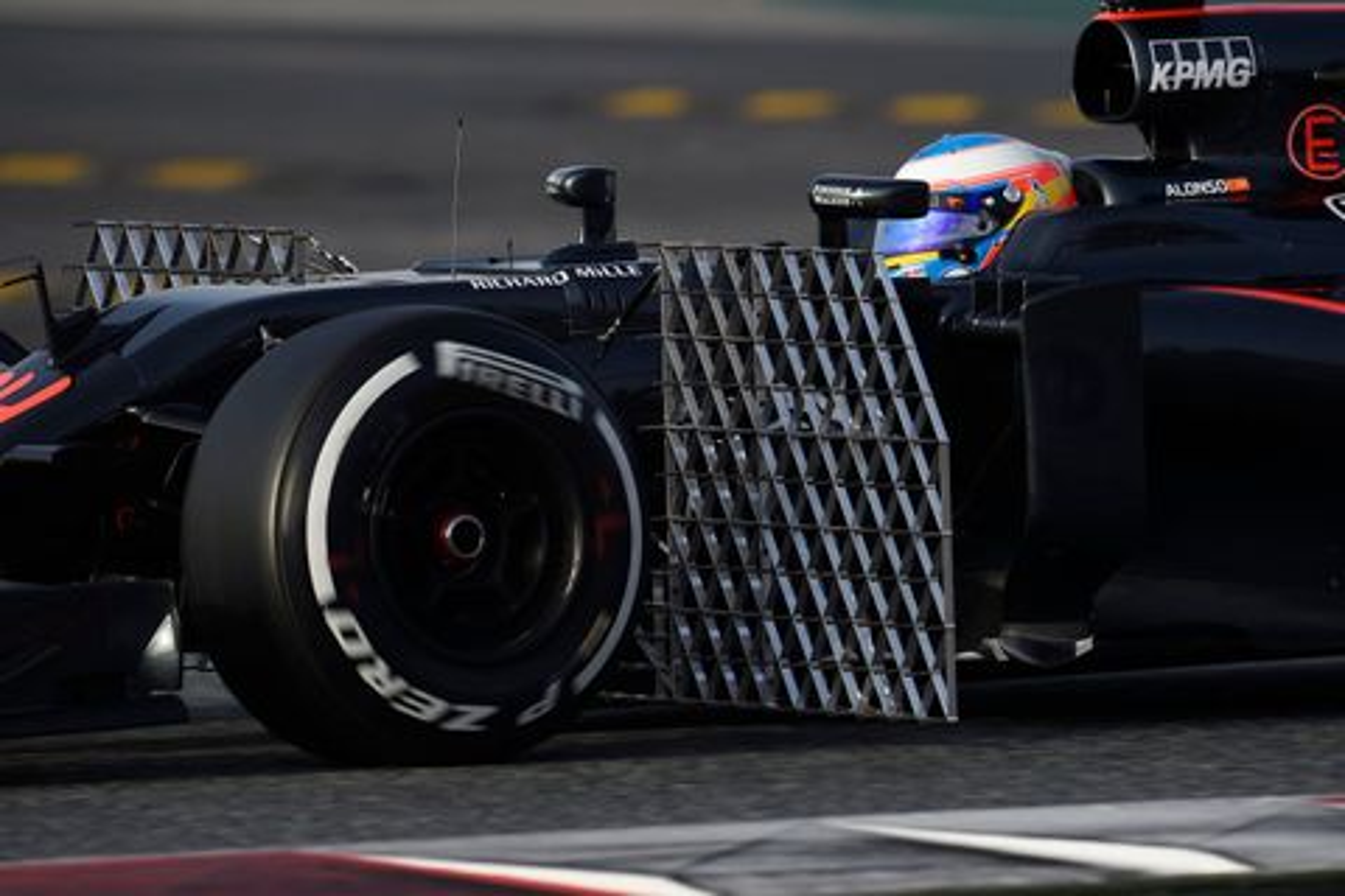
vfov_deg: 2.7
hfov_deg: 4.1
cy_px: 448
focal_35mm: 500
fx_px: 18679
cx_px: 672
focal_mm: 500
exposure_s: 1/1000
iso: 400
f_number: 7.1
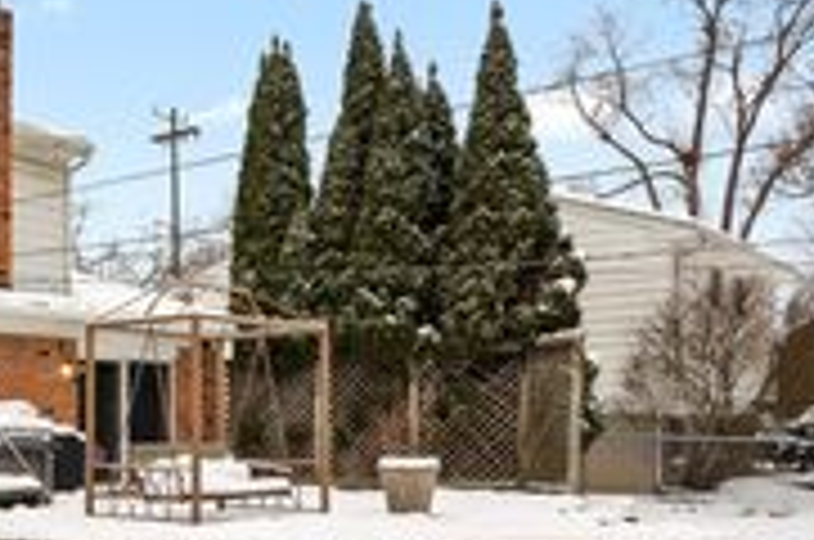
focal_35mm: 83
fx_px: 1873
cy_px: 245
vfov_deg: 16.4
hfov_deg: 23.0
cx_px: -85
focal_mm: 30
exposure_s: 1/160
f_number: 9
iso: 200
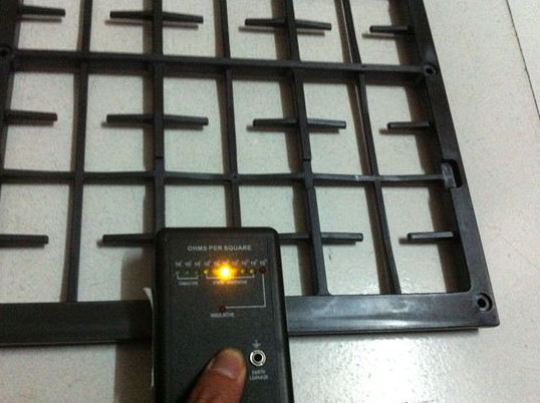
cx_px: 247
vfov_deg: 36.7
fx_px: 608
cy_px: 214
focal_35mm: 39
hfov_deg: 47.9
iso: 800
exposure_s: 1/17
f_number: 2.8
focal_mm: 3.85
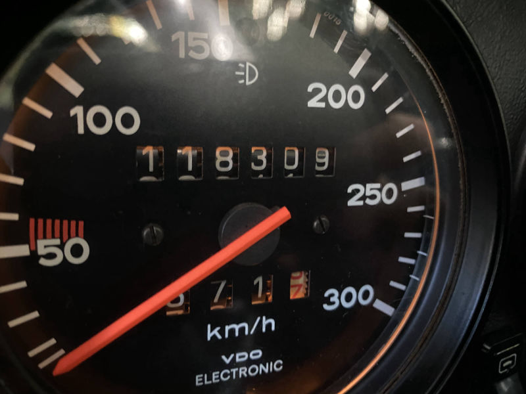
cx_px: 263
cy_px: 197
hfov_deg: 67.3
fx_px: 395
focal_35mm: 26
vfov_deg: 53.1
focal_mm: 4.25
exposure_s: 1/16
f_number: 1.8
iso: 1000
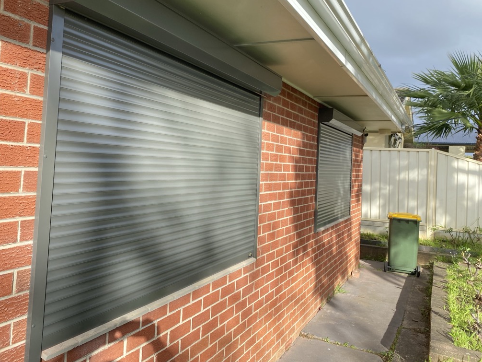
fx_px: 432
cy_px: 149
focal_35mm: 31
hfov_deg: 58.2
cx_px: 216
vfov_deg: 45.3
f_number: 1.8
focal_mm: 4.25
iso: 32
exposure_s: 1/693
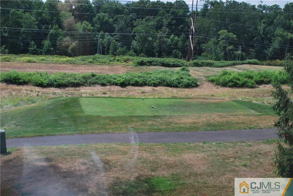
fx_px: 342
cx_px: 146
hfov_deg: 46.4
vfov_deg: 31.9
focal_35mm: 42
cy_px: 98
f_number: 8
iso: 100
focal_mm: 28
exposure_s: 1/200
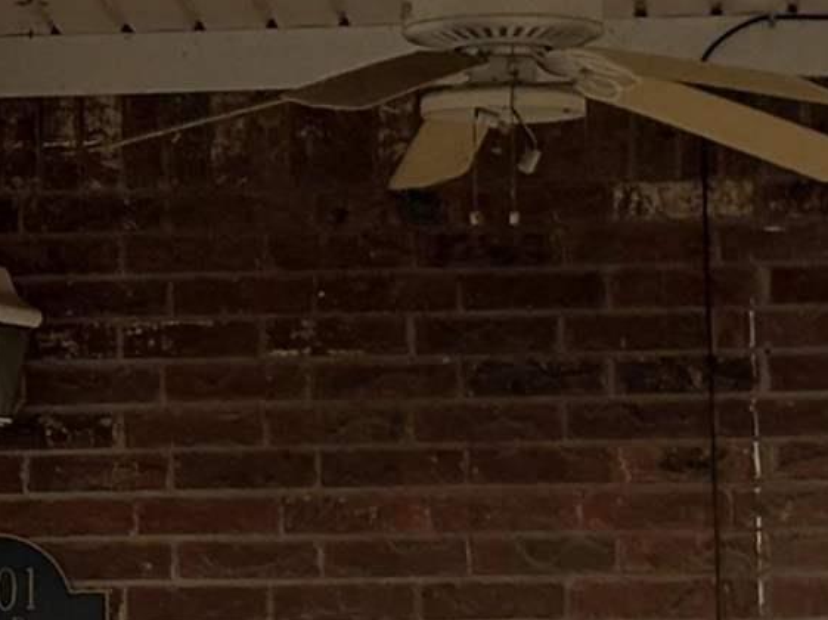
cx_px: -266
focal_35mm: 285
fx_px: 6813
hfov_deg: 6.9
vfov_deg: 5.2
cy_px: 176
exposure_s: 1/222
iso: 40
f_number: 1.6
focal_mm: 5.96
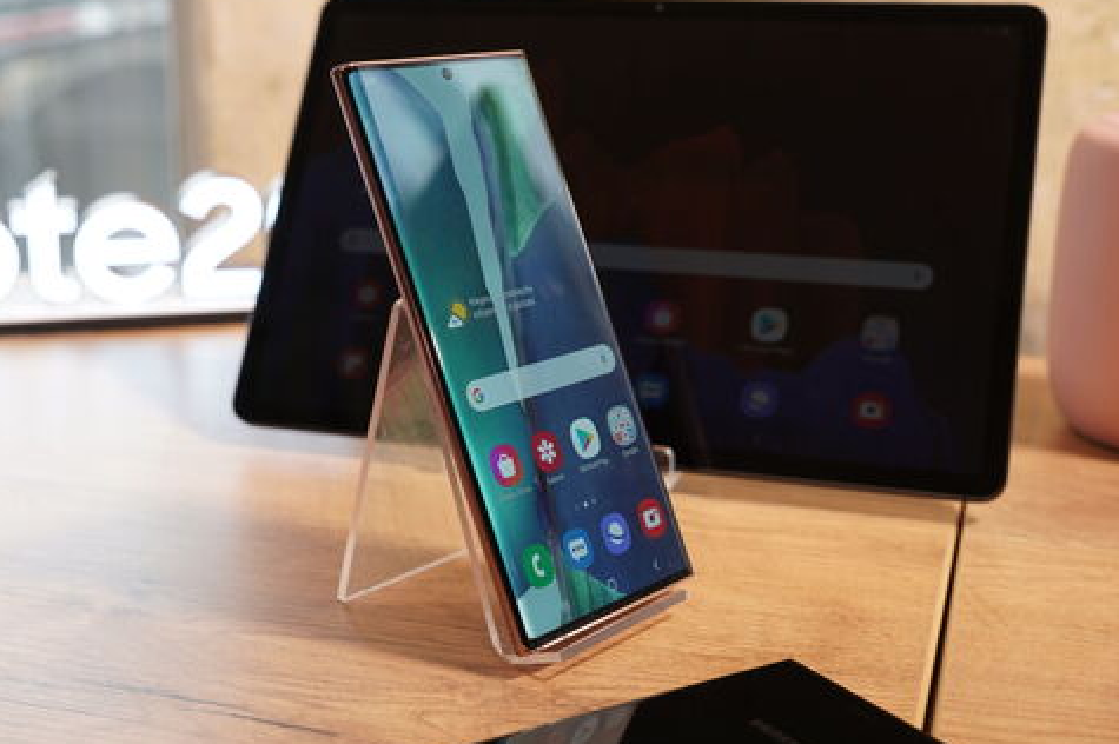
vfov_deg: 25.5
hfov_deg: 37.5
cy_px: 352
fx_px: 1646
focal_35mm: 53
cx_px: 488
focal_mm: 41
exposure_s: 1/125
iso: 640
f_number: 5.6
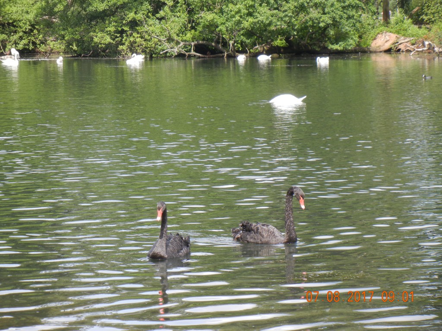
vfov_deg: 9.8
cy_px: 166
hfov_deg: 13.0
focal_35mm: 152
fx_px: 1941
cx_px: 221
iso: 162
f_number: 4.6
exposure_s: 1/250
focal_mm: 27.4
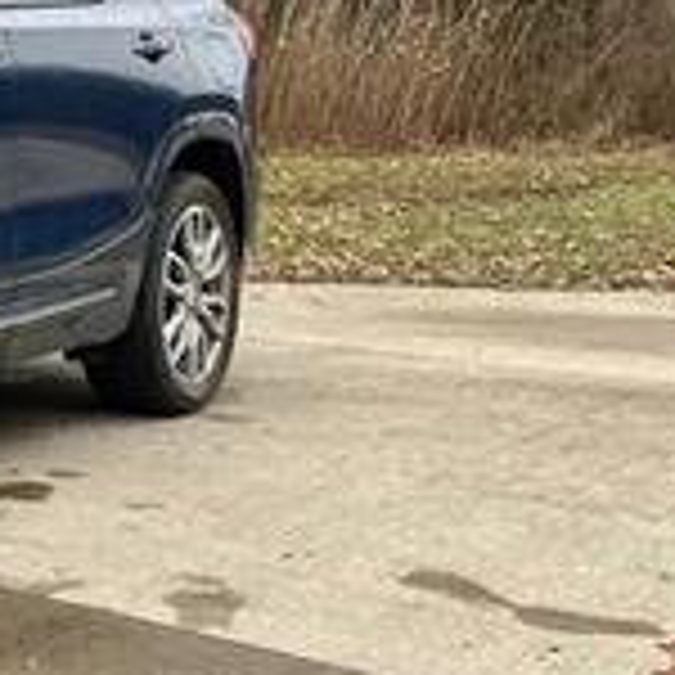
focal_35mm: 77
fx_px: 1699
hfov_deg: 18.8
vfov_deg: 22.3
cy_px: 189
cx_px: -432
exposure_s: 1/457
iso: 50
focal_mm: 5.1
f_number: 1.6
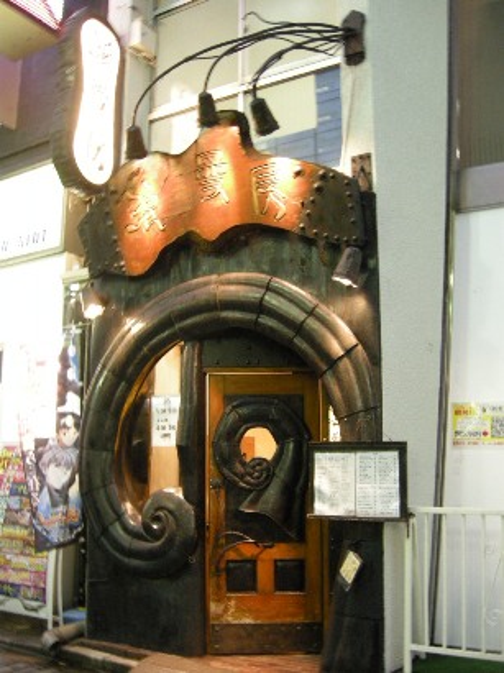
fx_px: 680
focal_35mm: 35
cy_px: 336
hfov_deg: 40.7
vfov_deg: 52.7
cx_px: 252
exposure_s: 1/12.2
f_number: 2.7
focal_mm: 7.5
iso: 400
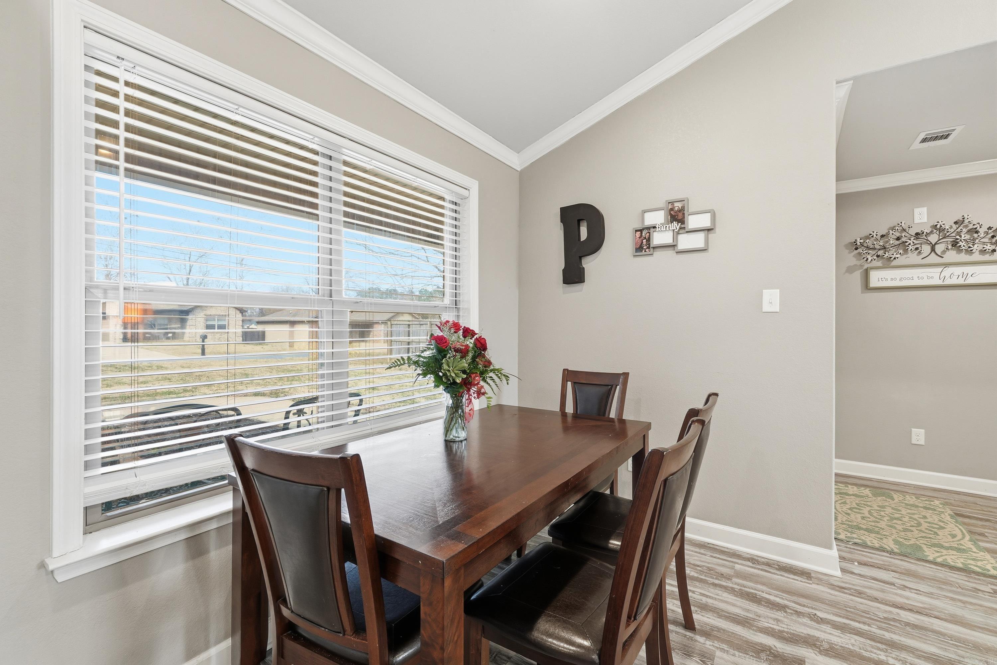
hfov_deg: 100.4
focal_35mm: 15
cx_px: 498
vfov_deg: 77.3
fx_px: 415
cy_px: 332
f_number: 9
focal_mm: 10
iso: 250
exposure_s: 1/30
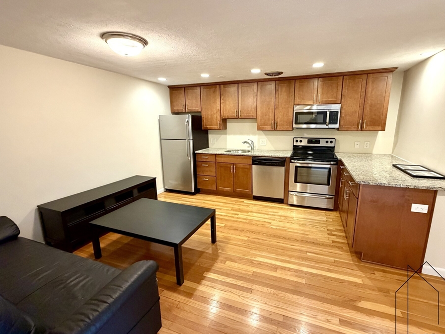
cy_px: 163
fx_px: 206
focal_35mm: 16
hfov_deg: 94.4
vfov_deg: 78.1
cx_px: 237
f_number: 2.2
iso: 500
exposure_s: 1/60
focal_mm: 2.22
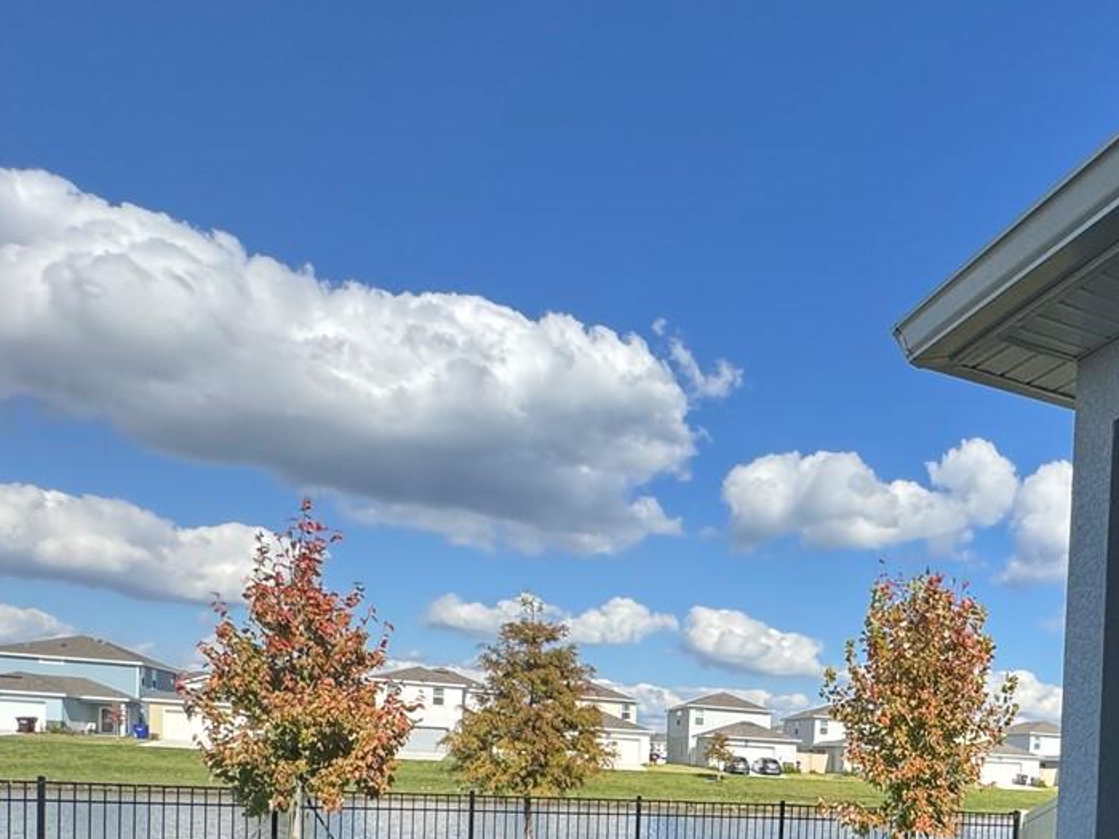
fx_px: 1034
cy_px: 820
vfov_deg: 39.5
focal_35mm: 32
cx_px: 1033
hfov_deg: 49.7
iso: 50
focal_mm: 2.22
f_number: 2.2
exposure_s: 1/2208
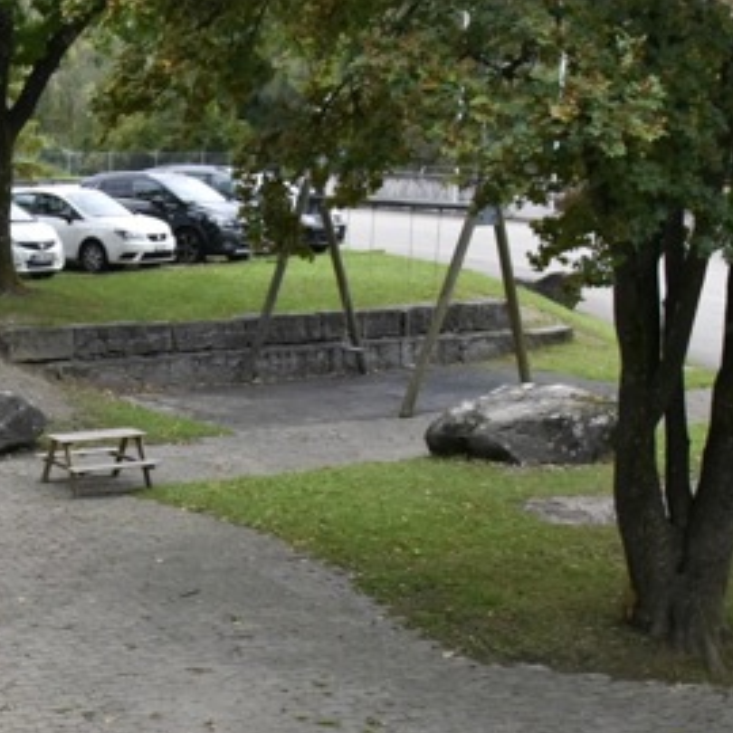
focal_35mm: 65
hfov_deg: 25.0
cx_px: -33
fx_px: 1557
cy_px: 623
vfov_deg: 25.8
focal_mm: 24
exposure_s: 1/320
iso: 8000
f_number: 9
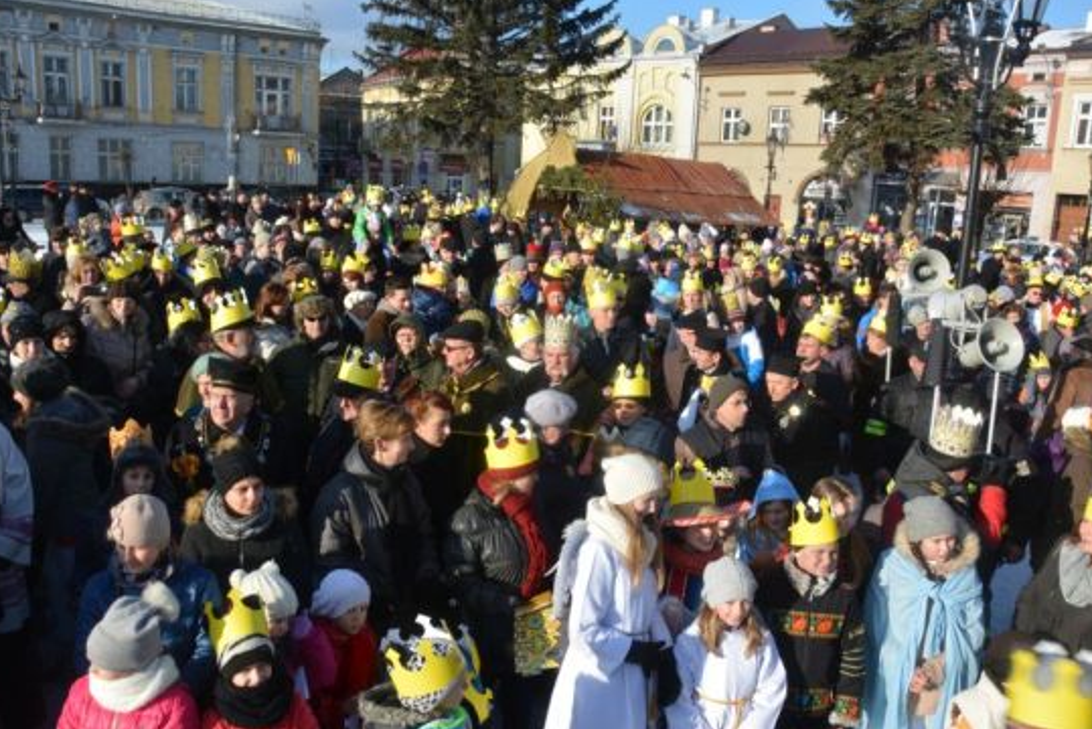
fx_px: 910
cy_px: 391
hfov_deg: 61.9
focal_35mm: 30
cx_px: 552
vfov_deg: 43.6
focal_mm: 18
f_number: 18
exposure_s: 1/40
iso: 100
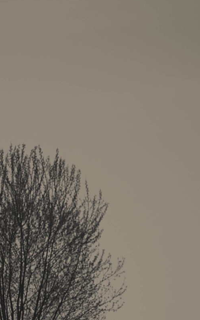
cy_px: 445
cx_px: 10
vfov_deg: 3.4
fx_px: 5351
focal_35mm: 614
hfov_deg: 2.1
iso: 200
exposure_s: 1/250
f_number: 3.2
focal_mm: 200
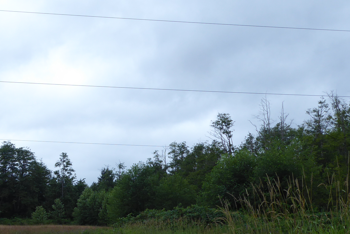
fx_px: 467
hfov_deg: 40.6
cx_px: 119
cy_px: 150
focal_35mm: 48
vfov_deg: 27.9
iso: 80
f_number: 3.3
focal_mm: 4.3
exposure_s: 1/320
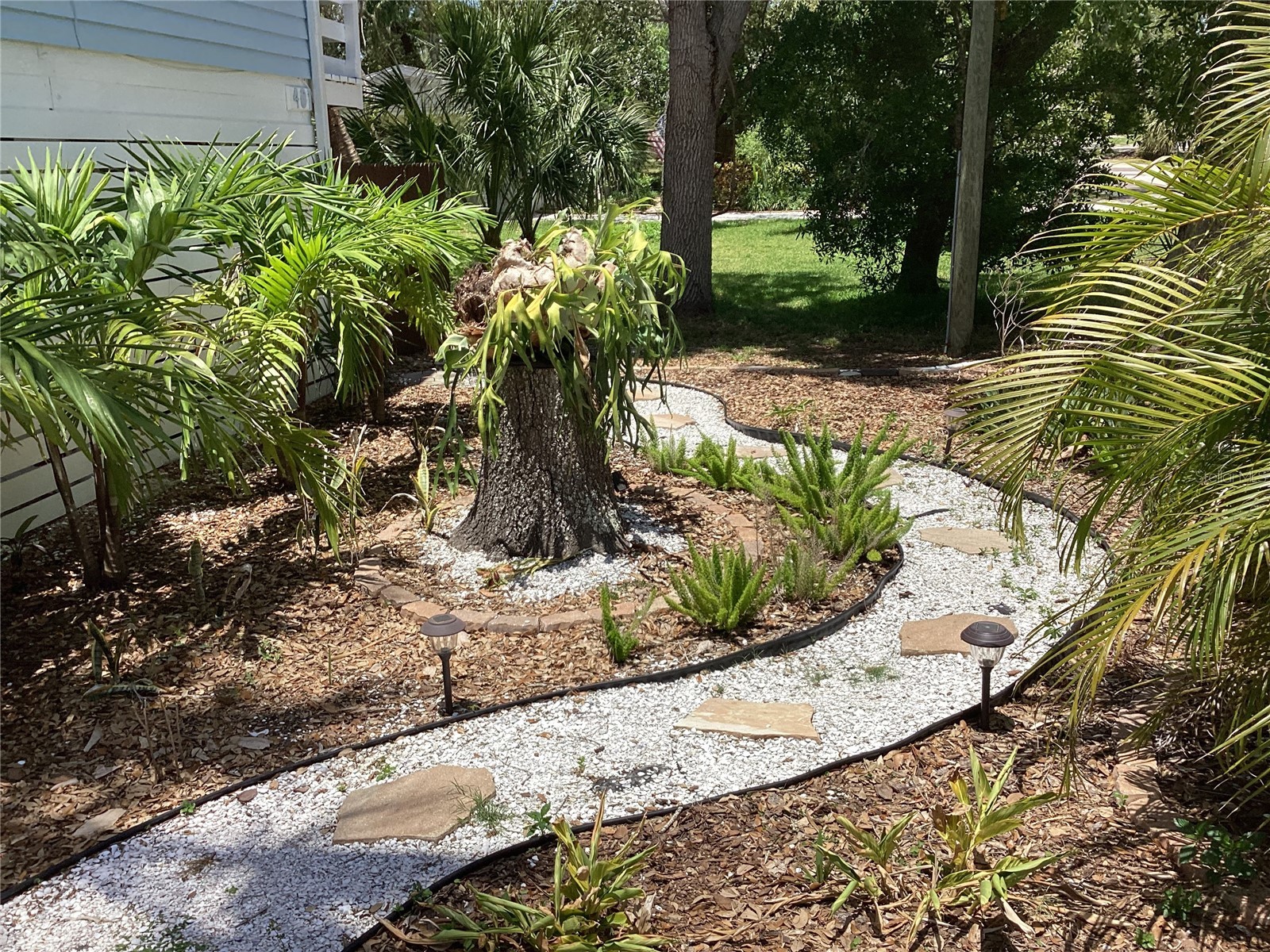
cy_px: 476
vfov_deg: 45.4
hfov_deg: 58.4
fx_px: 1137
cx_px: 635
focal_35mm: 31
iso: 25
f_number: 2.4
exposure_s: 1/1314
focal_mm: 3.3
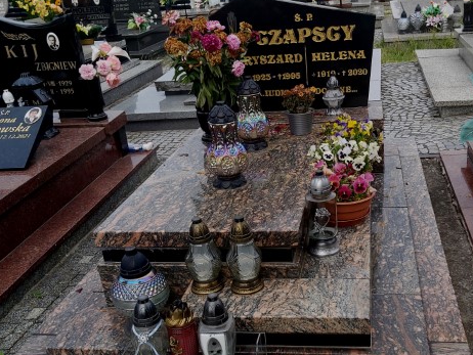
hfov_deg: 51.0
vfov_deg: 39.3
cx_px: 287
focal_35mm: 36
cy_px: 230
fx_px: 492
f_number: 1.7
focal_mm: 3.92
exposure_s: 1/922
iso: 64
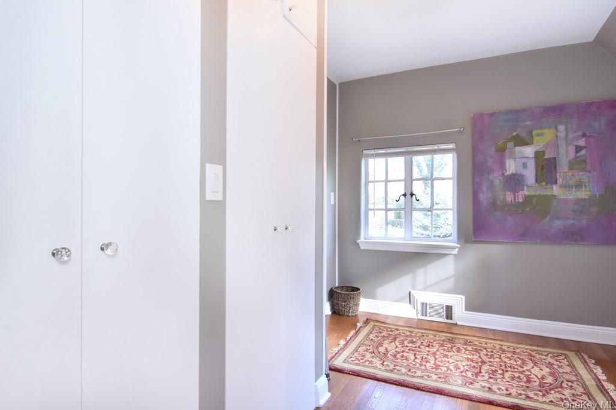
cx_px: 302
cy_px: 197
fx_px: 325
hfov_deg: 86.9
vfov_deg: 64.5
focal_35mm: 19
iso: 640
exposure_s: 1/25
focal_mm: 12
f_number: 11
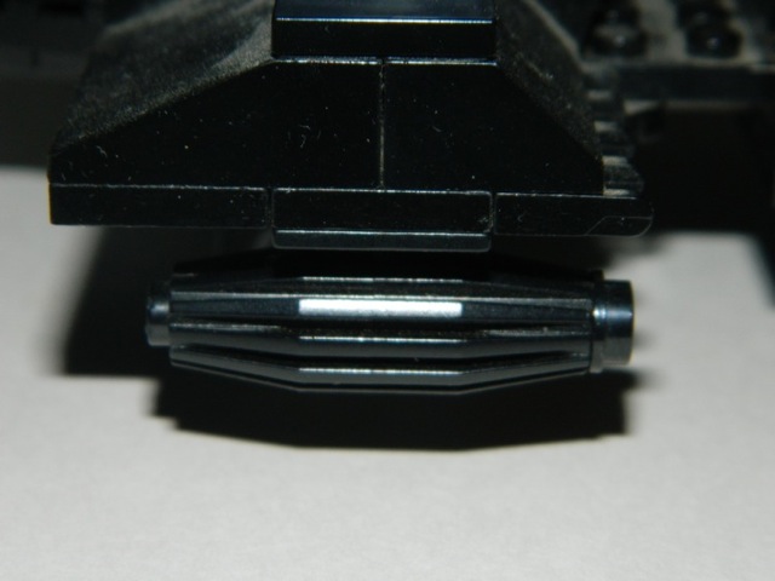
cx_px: 388
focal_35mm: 103
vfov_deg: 14.4
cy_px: 290
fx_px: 2306
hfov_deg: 19.1
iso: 200
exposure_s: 1/60
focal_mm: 18.6
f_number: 12.6
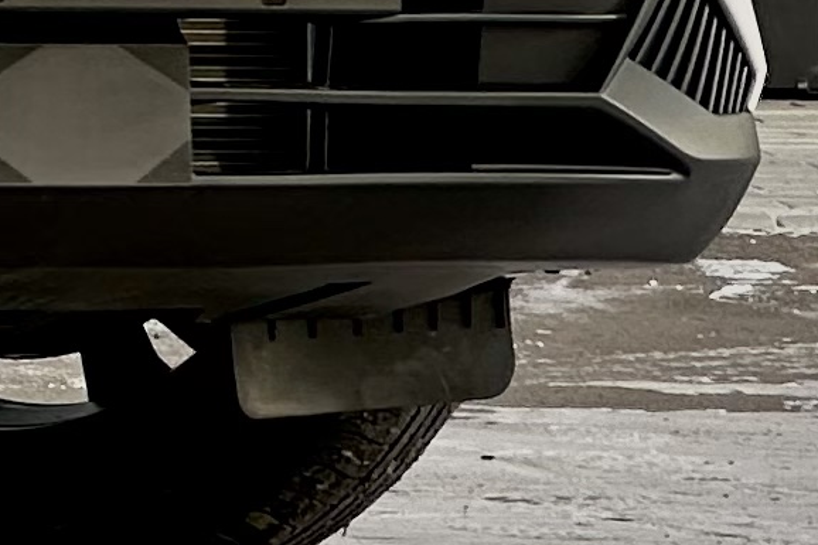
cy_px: -1300
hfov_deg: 3.6
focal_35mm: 559
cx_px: -1550
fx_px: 12697
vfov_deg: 2.4
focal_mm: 9
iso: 32
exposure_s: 1/184
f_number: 2.8
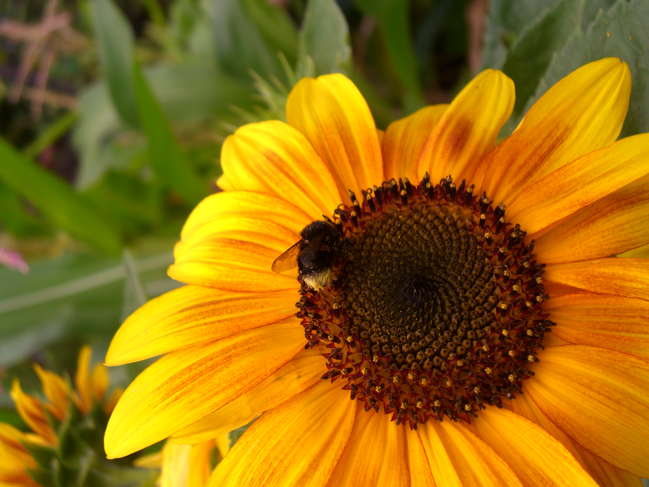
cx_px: 324
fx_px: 1031
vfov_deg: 26.6
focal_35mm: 55
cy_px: 244
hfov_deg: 34.9
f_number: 3.4
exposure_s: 1/125
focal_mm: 11.5
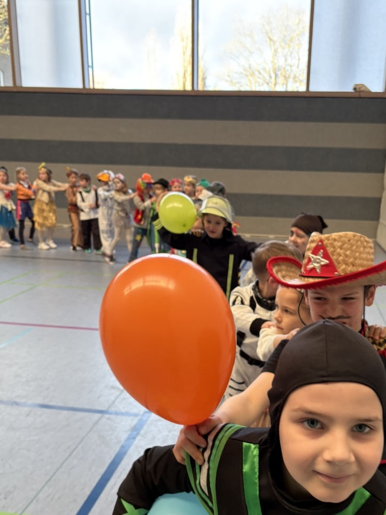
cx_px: 242
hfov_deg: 41.5
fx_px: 506
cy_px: 308
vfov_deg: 53.6
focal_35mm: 34
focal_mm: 5.96
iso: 125
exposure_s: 1/111
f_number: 1.6
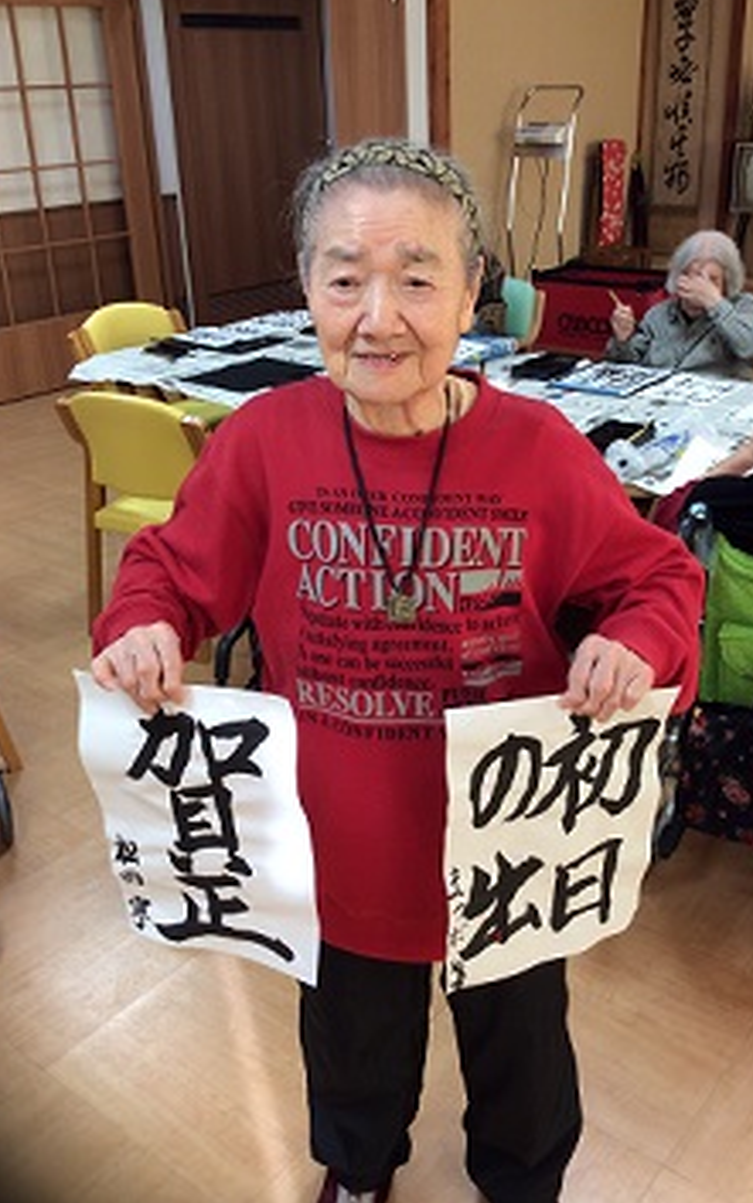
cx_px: 419
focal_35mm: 36
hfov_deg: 35.3
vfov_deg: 54.0
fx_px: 1181
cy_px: 586
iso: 32
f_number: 2.4
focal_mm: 3.3
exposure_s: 1/30
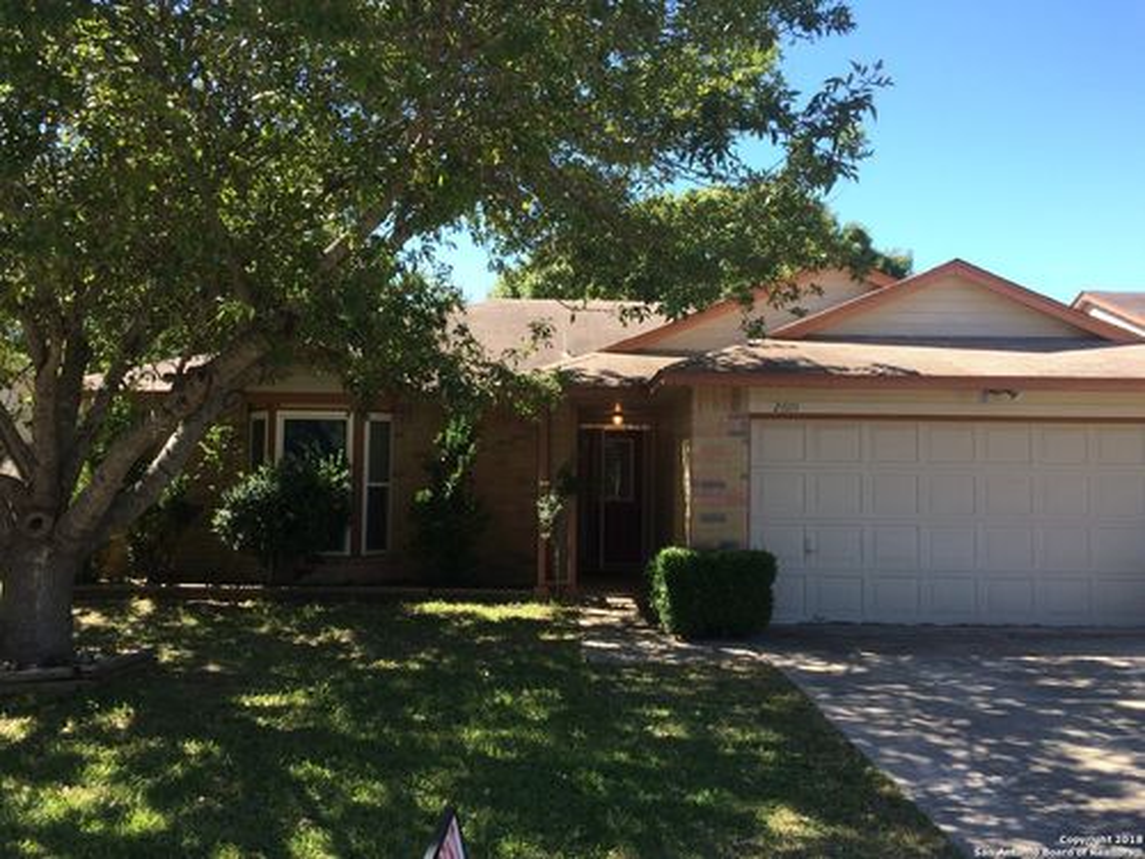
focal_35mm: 29
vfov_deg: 48.2
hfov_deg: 61.7
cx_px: 572
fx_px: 959
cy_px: 430
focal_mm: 4.15
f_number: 2.2
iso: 32
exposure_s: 1/554
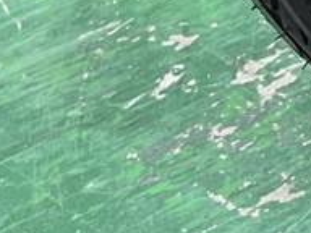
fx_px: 1402
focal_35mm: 156
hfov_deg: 11.2
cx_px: 671
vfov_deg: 8.2
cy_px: -445
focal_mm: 5.1
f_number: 1.6
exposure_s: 1/50
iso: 125
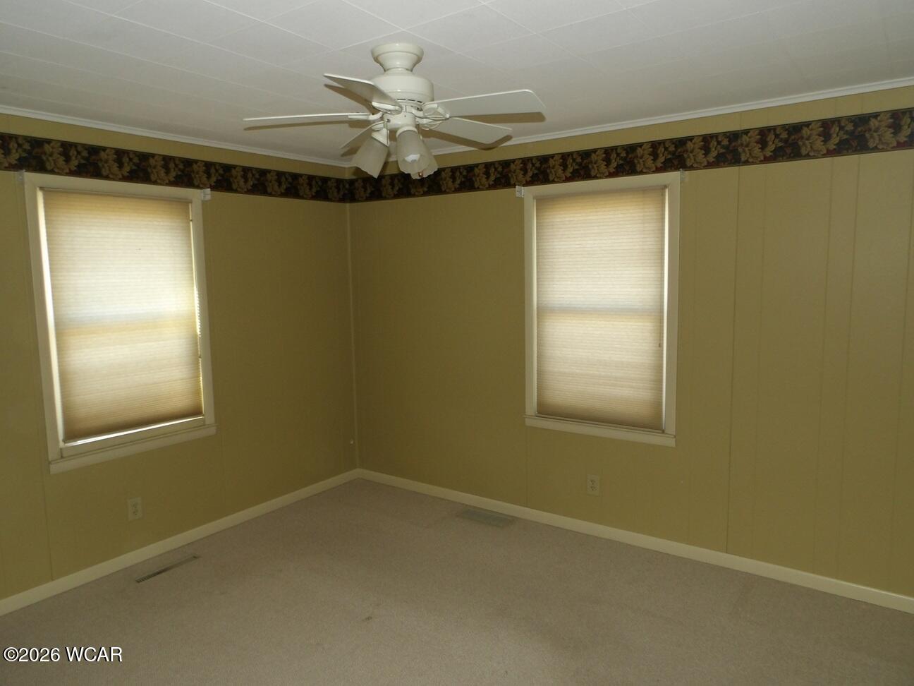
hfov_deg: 73.9
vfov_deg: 58.9
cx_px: 457
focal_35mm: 23
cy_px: 343
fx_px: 607
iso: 200
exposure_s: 1/30
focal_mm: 4.2
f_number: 4.1
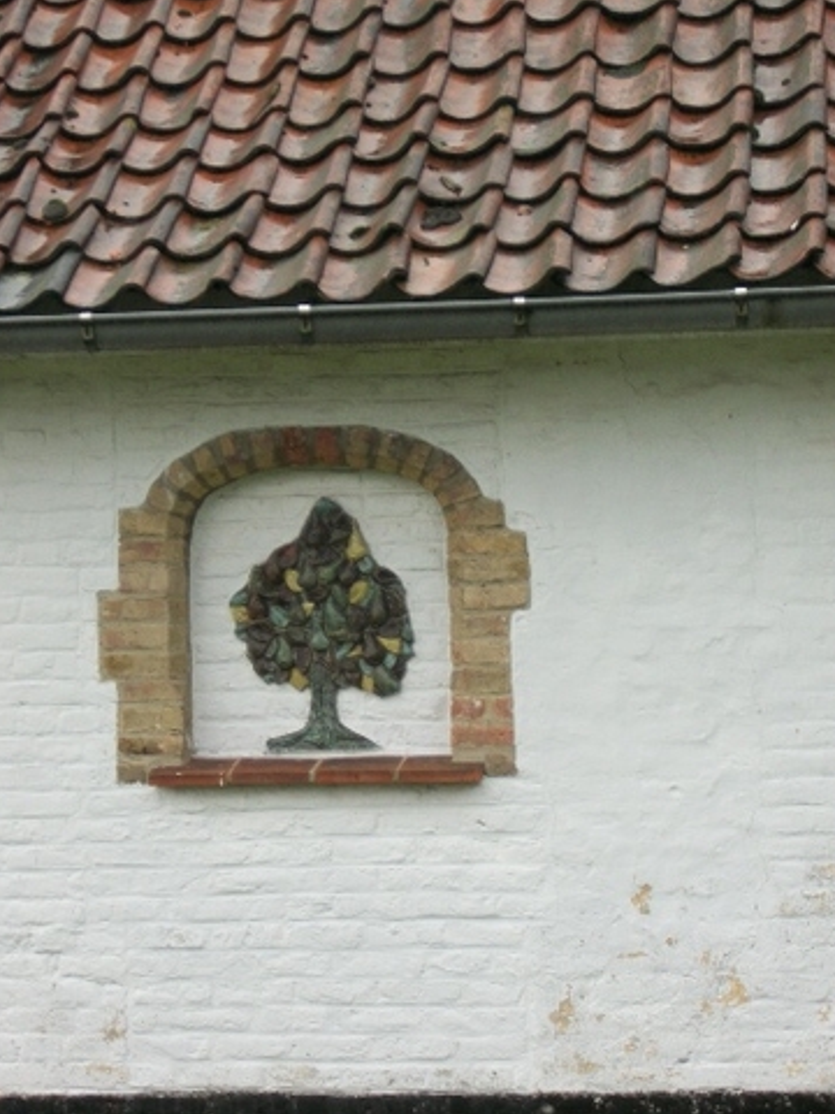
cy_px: 492
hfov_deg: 12.3
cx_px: 357
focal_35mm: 120
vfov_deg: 16.4
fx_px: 3859
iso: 80
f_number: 5.2
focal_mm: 17.1
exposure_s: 1/80
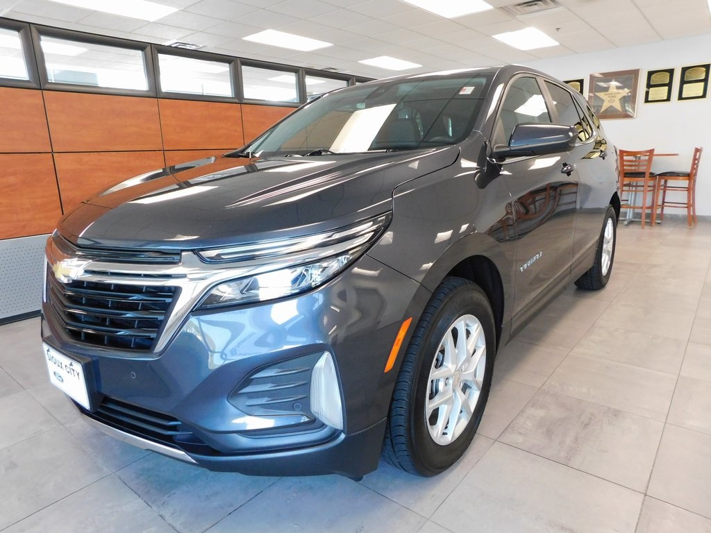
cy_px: 266
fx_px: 472
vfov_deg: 58.9
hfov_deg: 73.9
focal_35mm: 23
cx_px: 356
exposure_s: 1/25
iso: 400
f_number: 3
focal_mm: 4
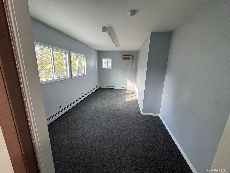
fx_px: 93
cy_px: 86
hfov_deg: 102.1
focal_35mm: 14
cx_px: 115
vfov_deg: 85.7
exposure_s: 1/120
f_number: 2.2
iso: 200
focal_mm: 2.22
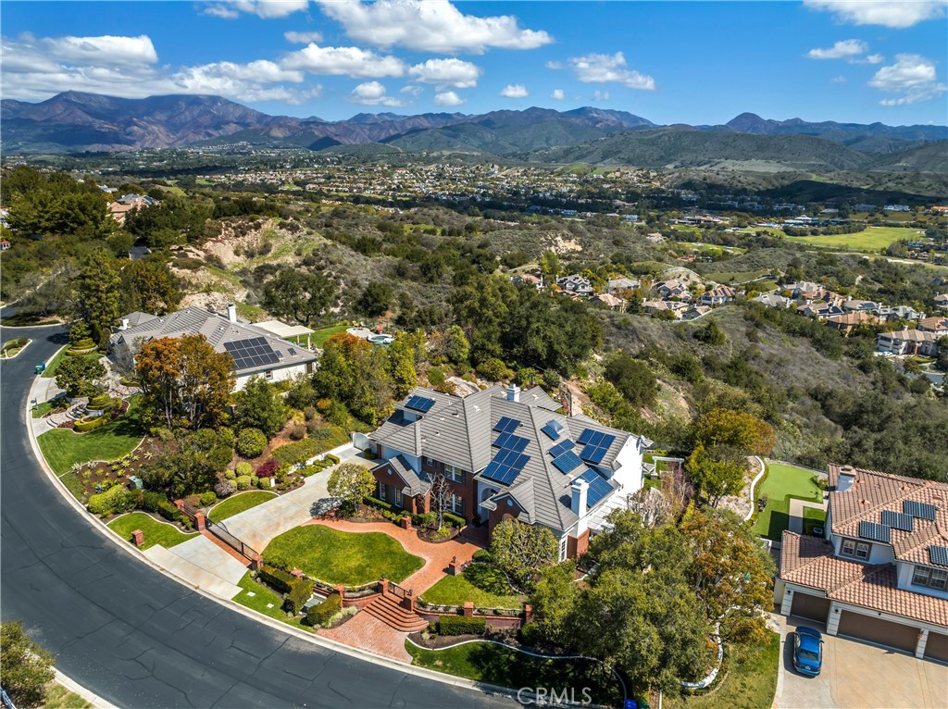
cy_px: 354
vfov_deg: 56.7
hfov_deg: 71.6
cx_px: 474
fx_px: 657
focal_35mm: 24
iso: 100
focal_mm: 12.29
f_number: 2.8
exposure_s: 1/100
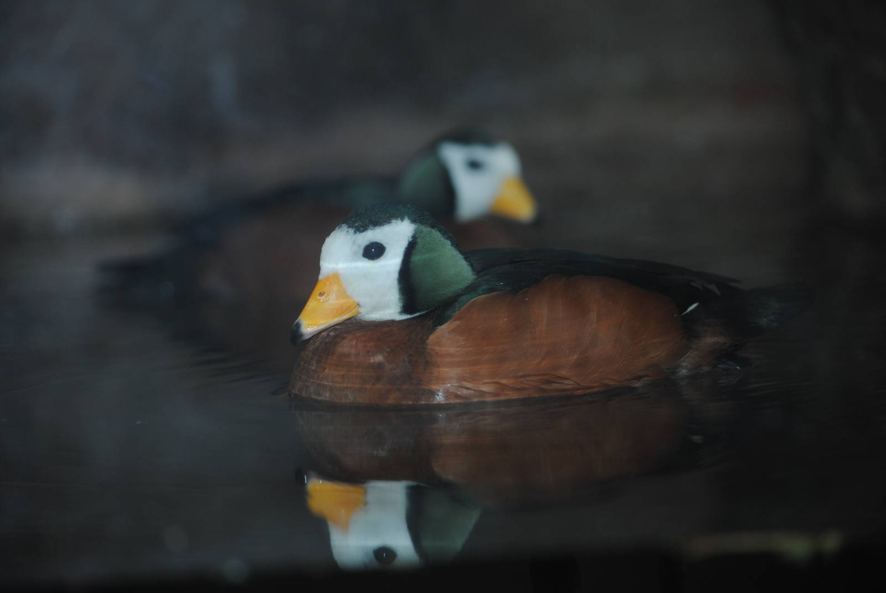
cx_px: 443
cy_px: 296
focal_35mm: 165
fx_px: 4066
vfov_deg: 8.3
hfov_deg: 12.4
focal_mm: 110
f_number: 4.8
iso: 200
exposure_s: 1/60
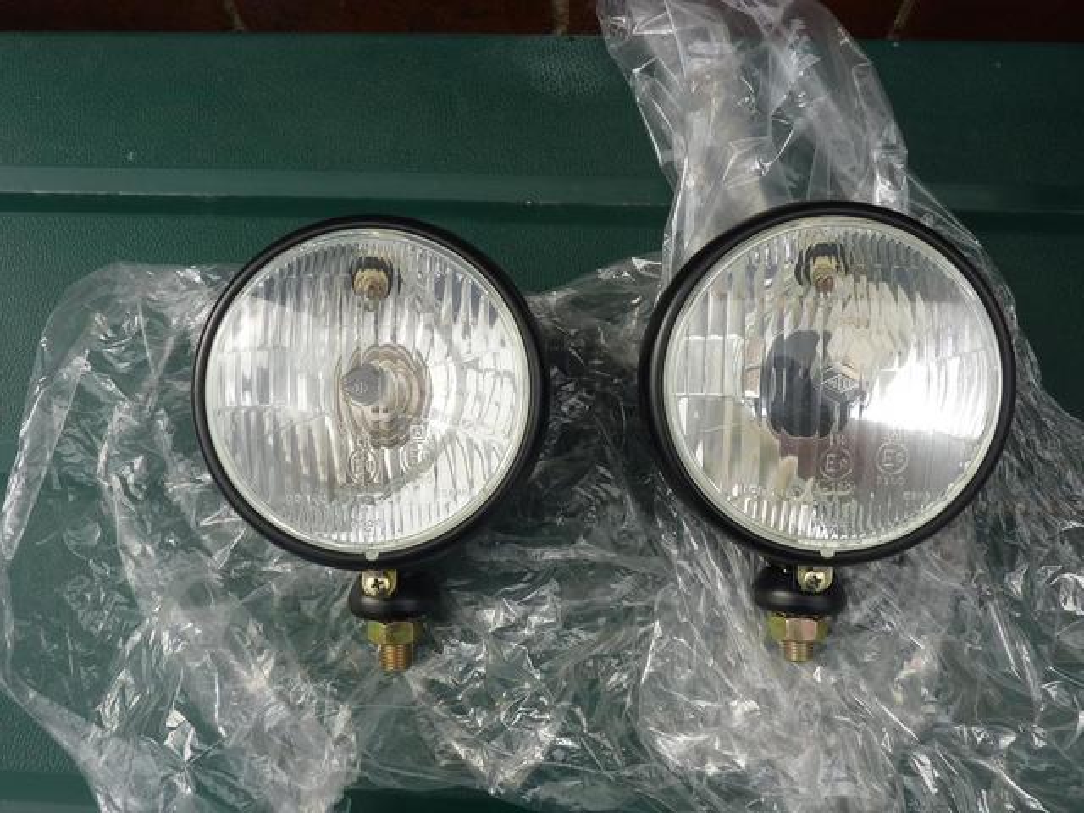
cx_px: 542
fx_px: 846
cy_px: 406
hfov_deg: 65.3
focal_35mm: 27
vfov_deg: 51.4
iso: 80
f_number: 4
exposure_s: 1/160
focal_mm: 4.8
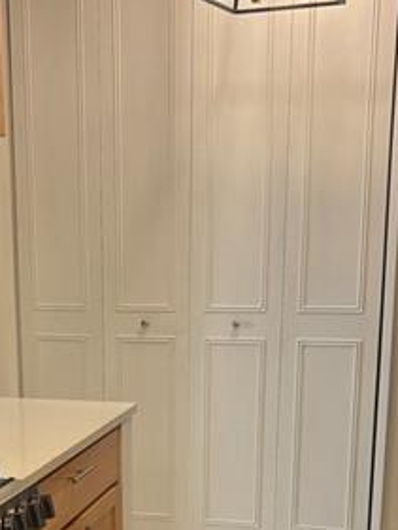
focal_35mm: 71
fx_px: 1088
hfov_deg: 20.5
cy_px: 507
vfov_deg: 26.2
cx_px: 85
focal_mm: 5.96
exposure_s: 1/60
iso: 80
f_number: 1.6
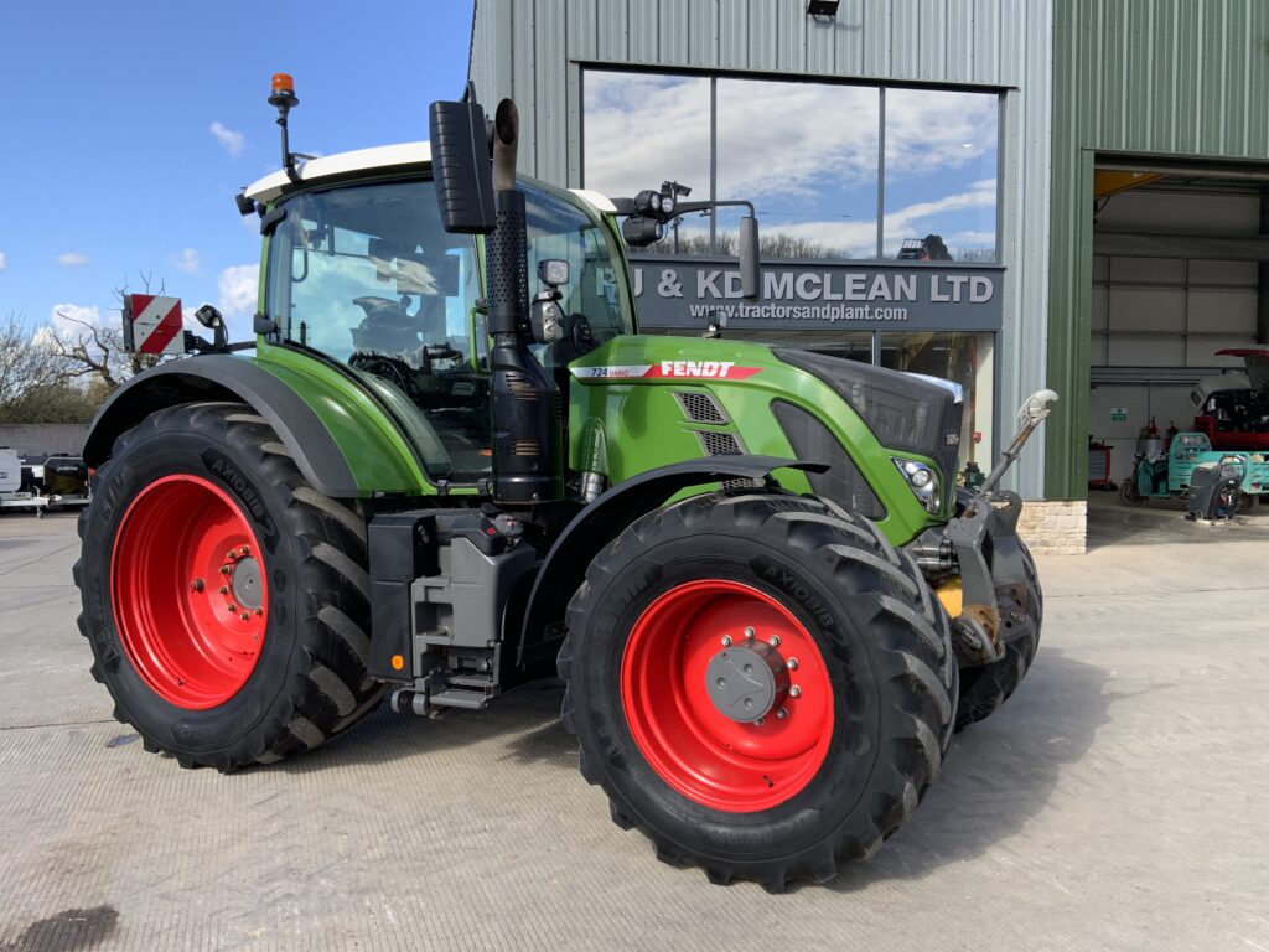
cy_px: 476
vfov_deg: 48.2
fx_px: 1063
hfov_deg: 61.7
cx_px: 634
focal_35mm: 29
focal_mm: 3
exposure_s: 1/770
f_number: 1.8
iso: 16
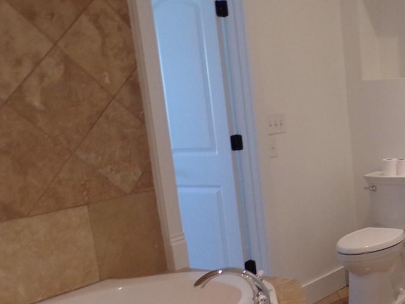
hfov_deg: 32.2
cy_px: 178
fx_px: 620
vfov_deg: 27.5
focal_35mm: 53
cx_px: 439
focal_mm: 4.3
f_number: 3
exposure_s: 1/34
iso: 200
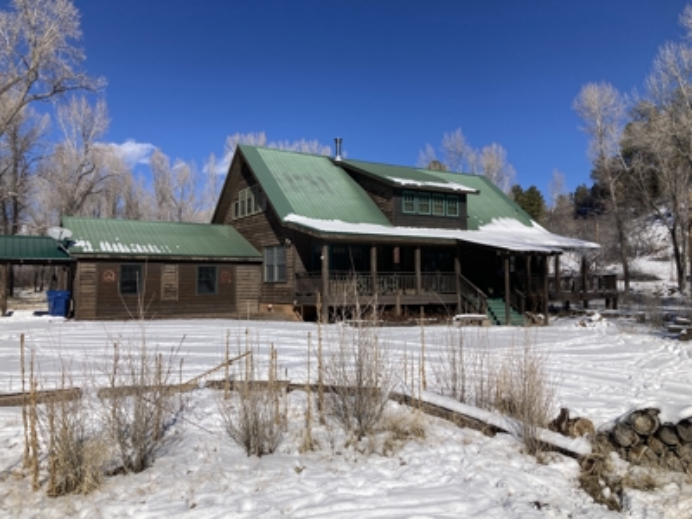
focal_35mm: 28
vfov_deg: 49.7
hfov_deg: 63.4
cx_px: 346
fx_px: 560
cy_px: 260
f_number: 1.8
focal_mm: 3.99
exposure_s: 1/5405
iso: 25
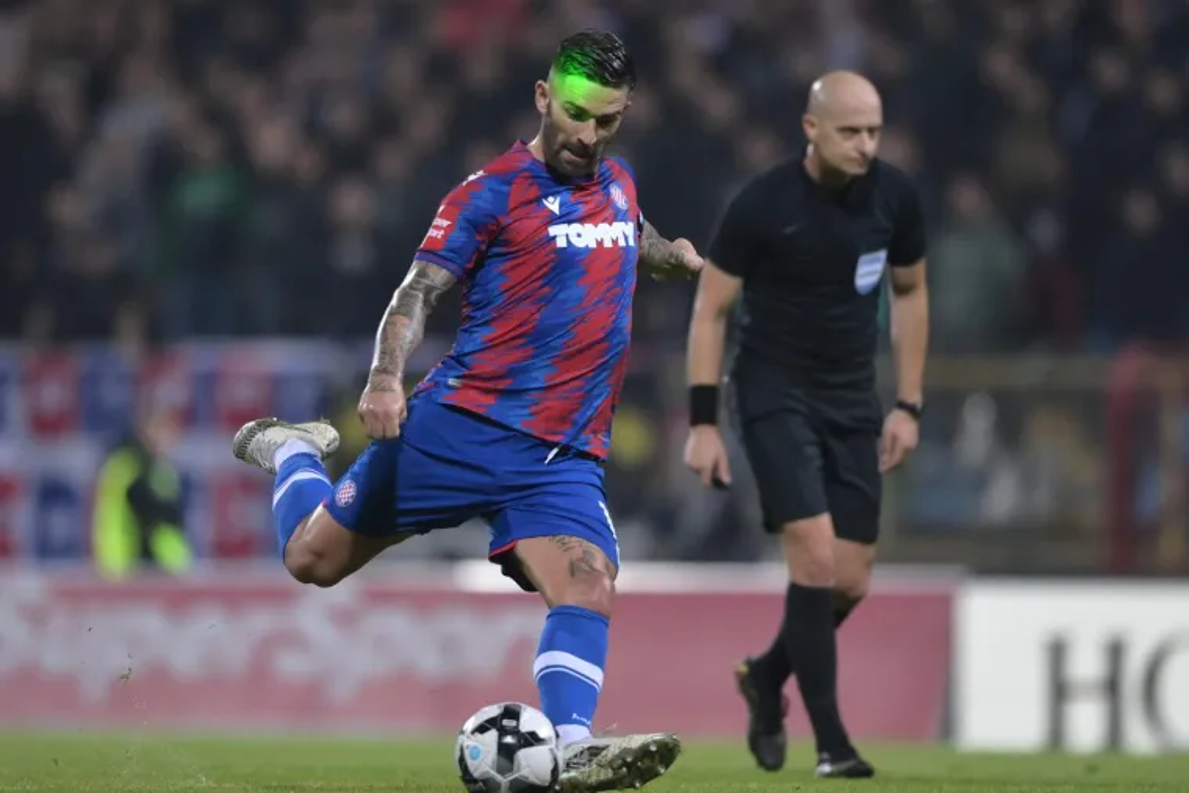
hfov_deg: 5.2
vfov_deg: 3.4
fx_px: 13213
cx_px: 594
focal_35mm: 400
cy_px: 396
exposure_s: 1/4000
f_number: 2.8
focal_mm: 400
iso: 4000
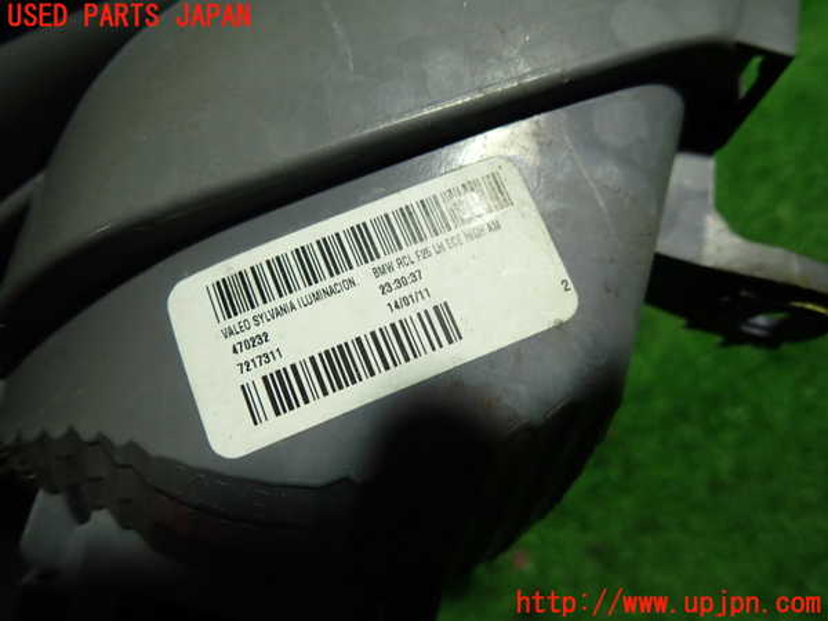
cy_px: 310
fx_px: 598
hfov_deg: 69.4
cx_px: 414
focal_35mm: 25
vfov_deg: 54.9
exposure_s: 1/60
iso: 200
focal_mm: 4.5
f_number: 2
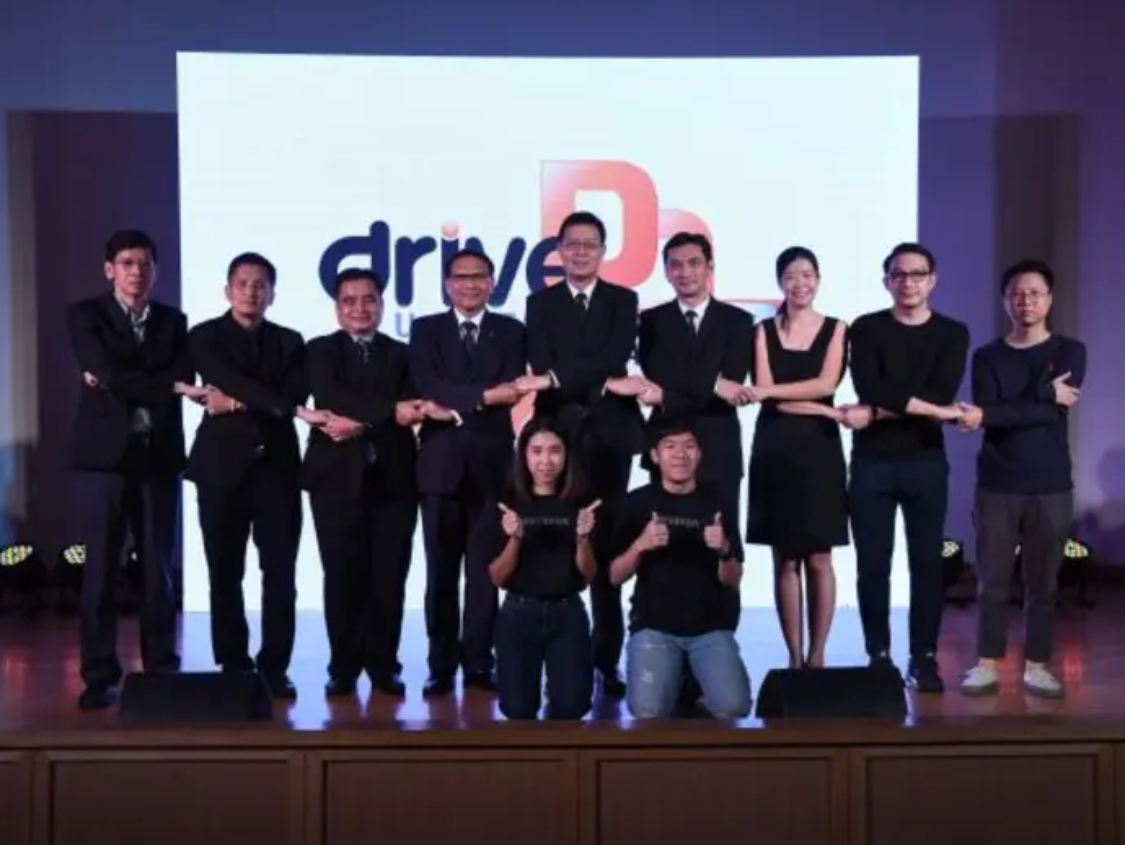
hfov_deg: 38.2
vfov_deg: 29.1
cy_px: 422
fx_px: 1626
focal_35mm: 50
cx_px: 571
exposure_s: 1/200
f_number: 5.6
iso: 2500
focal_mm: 46
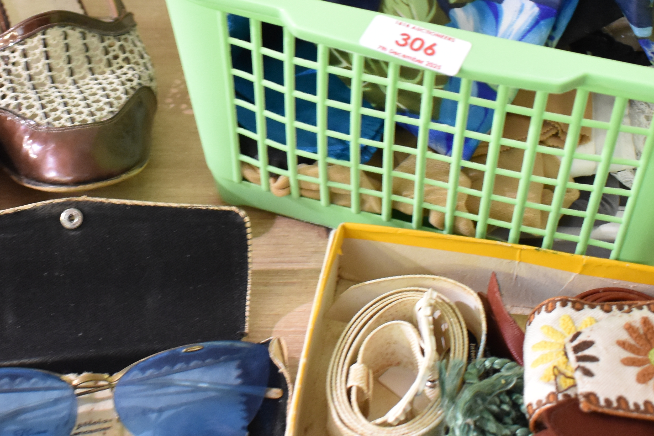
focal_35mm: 65
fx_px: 1181
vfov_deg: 20.5
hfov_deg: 30.8
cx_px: 243
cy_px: 37
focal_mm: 18
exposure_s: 1/30
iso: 1250
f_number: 3.5
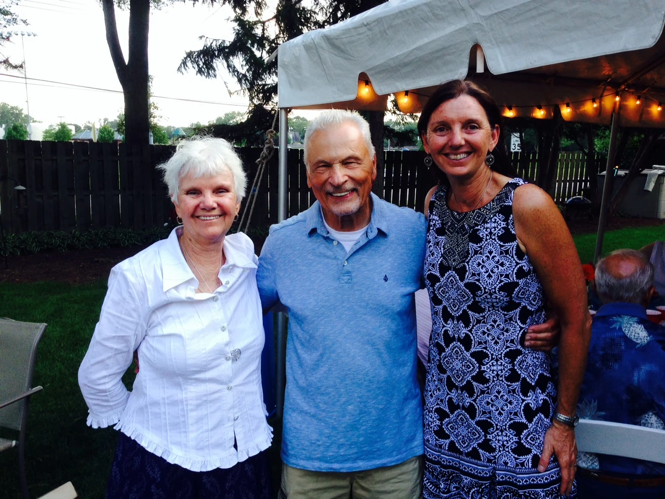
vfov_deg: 42.9
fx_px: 634
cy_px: 250
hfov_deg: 55.4
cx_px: 332
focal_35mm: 33
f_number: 2.4
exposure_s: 1/120
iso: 80
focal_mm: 4.12
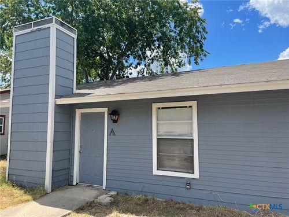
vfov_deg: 53.1
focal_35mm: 26
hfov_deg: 67.3
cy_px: 108
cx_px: 144
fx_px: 217
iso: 32
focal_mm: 4.2
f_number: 1.6
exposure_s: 1/2257
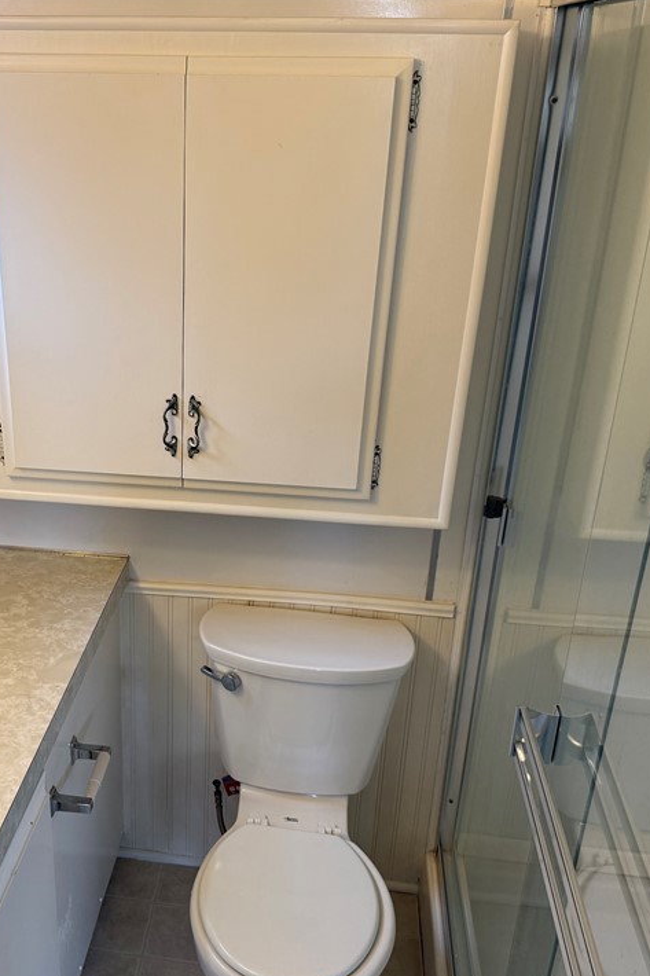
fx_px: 975
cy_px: 524
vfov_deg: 53.1
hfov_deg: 36.2
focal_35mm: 36
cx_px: 186
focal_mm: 6.76
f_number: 1.78
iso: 160
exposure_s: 1/120
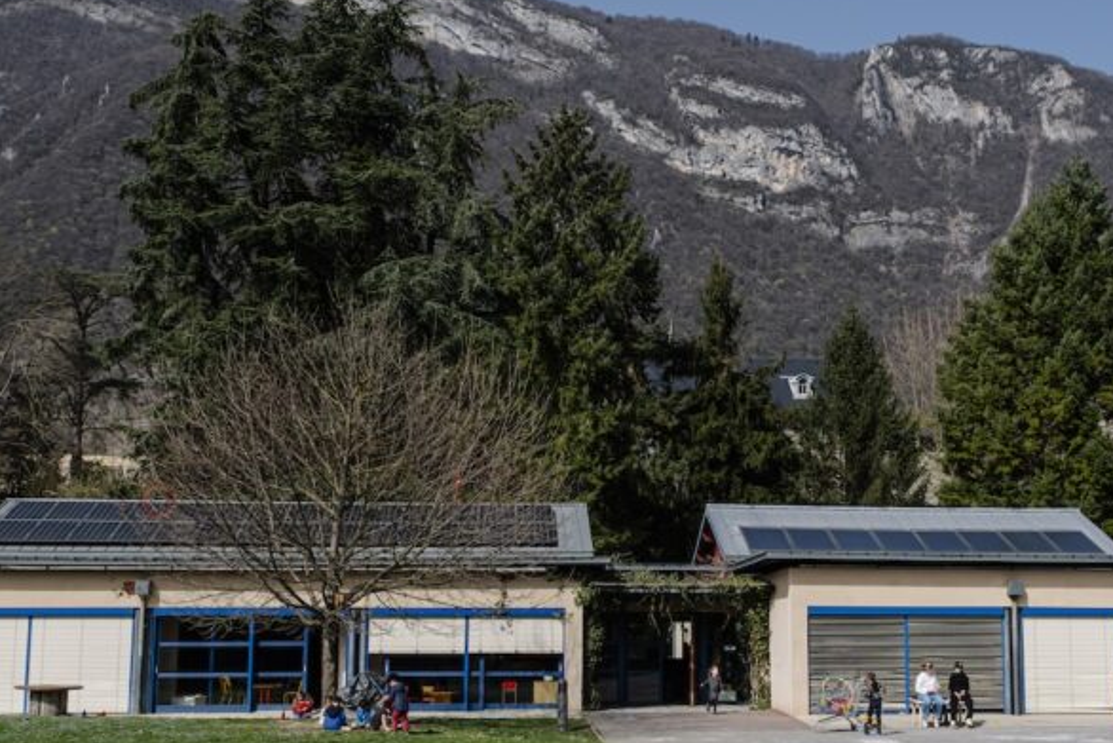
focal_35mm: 53
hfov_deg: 37.3
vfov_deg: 25.5
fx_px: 1639
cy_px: 434
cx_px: 676
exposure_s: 1/680
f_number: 7.1
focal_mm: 21
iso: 200
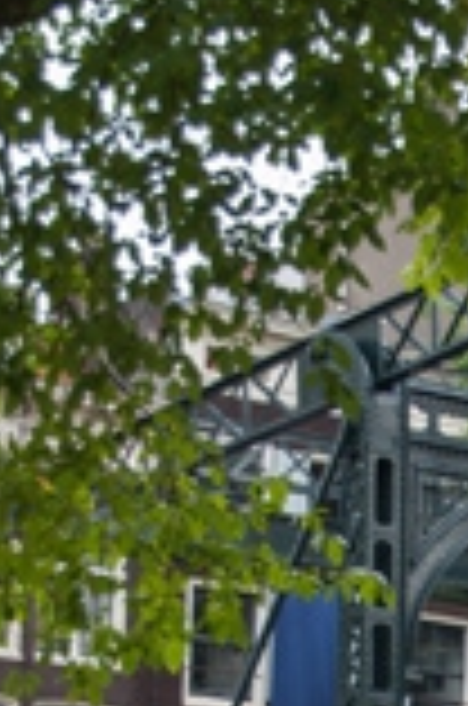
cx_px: 533
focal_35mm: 168
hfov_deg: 8.1
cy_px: 881
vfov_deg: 12.0
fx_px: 3282
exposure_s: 1/60
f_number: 4.5
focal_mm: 35
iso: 125
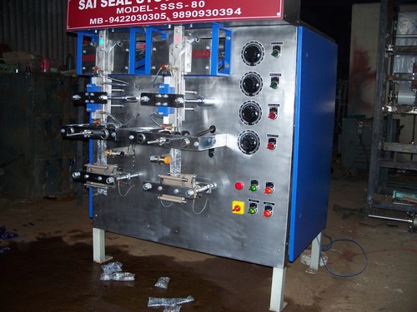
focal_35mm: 37
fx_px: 446
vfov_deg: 38.7
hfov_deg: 50.1
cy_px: 156
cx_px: 208
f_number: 2.8
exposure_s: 1/60
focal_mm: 7.8
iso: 125
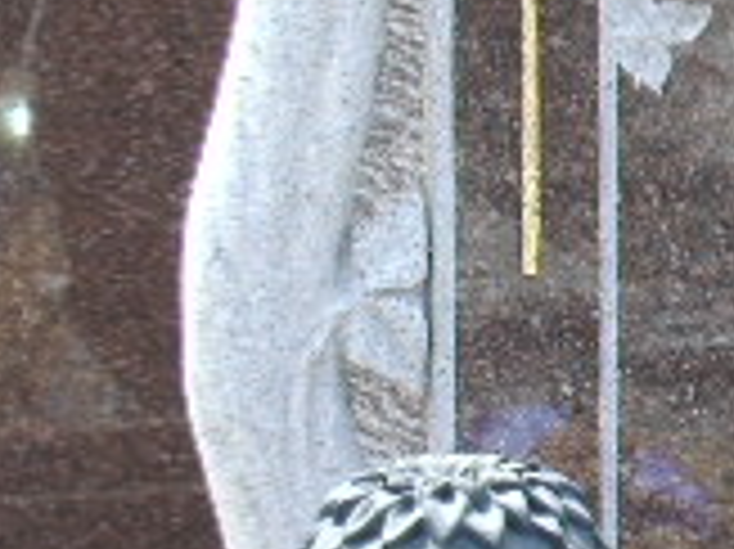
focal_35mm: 157
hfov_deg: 11.6
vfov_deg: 9.4
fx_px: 3327
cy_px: 288
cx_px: 1346
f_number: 3.9
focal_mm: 7.1
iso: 80
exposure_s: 1/200
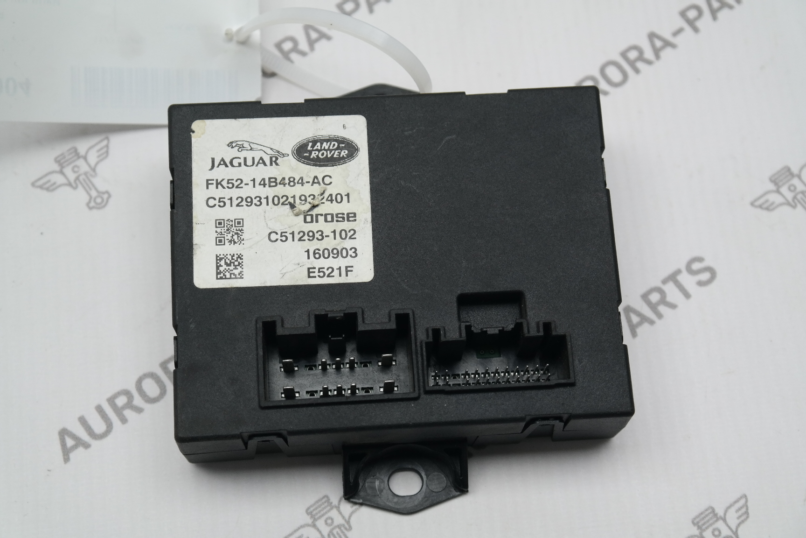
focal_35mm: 69
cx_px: 403
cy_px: 269
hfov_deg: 29.2
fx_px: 1545
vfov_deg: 19.7
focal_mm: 45
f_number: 5
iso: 400
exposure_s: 1/80
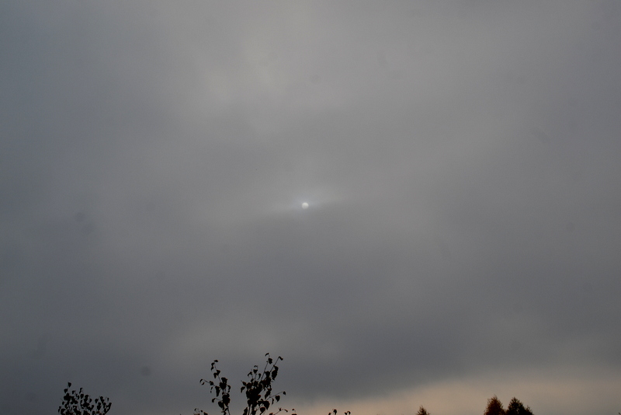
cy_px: 208
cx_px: 310
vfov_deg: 34.2
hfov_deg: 49.5
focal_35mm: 39
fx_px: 673
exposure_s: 1/400
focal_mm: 26
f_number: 8
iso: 100
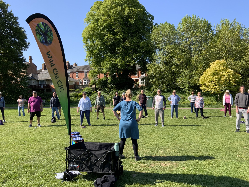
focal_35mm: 29
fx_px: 209
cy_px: 94
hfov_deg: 61.7
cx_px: 124
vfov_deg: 48.2
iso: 16
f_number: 1.8
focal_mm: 3
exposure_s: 1/898
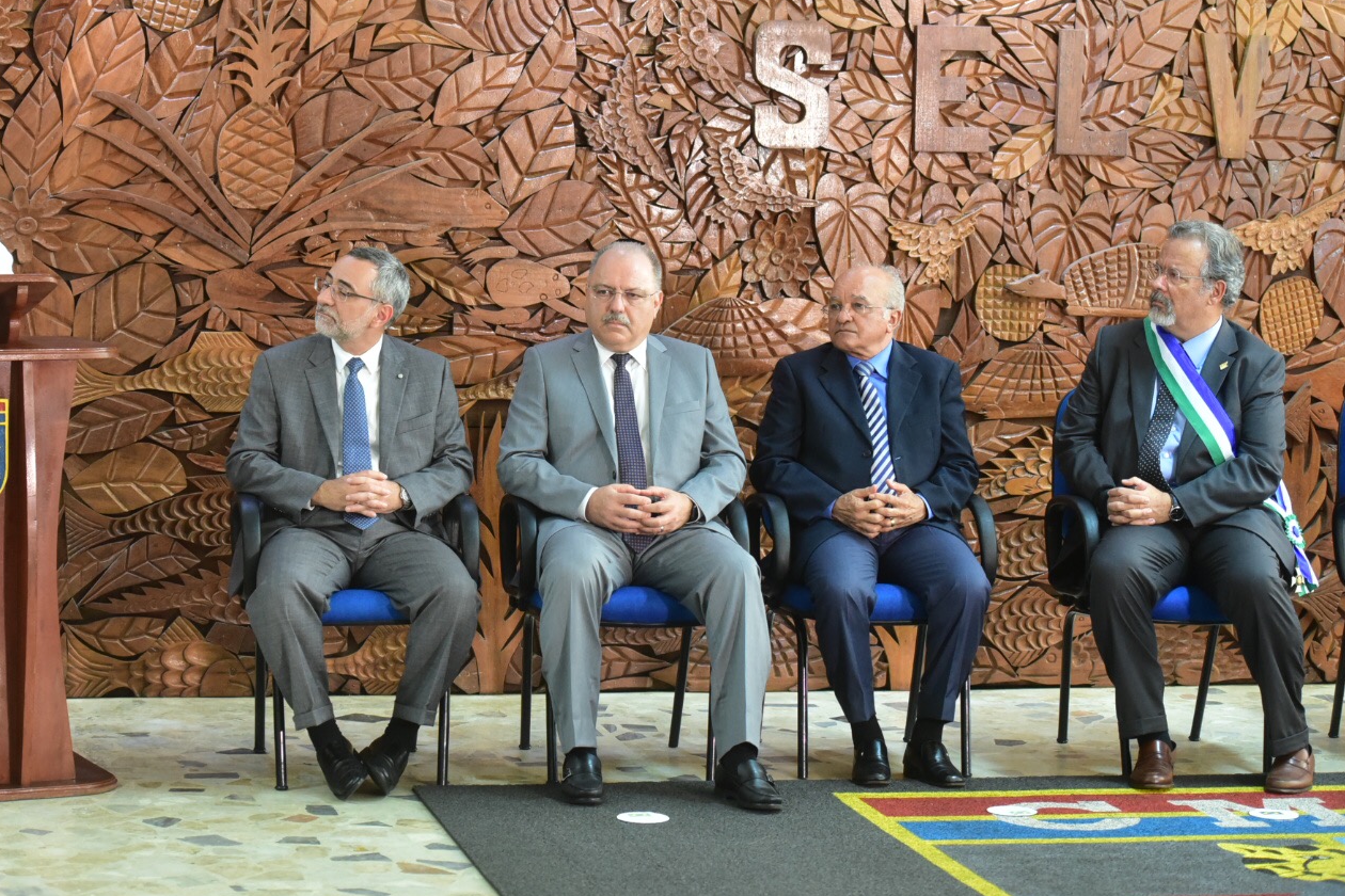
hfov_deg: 22.6
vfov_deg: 15.2
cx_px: 538
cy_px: 460
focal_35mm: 90
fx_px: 3362
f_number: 3.2
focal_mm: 70
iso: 4500
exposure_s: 1/80
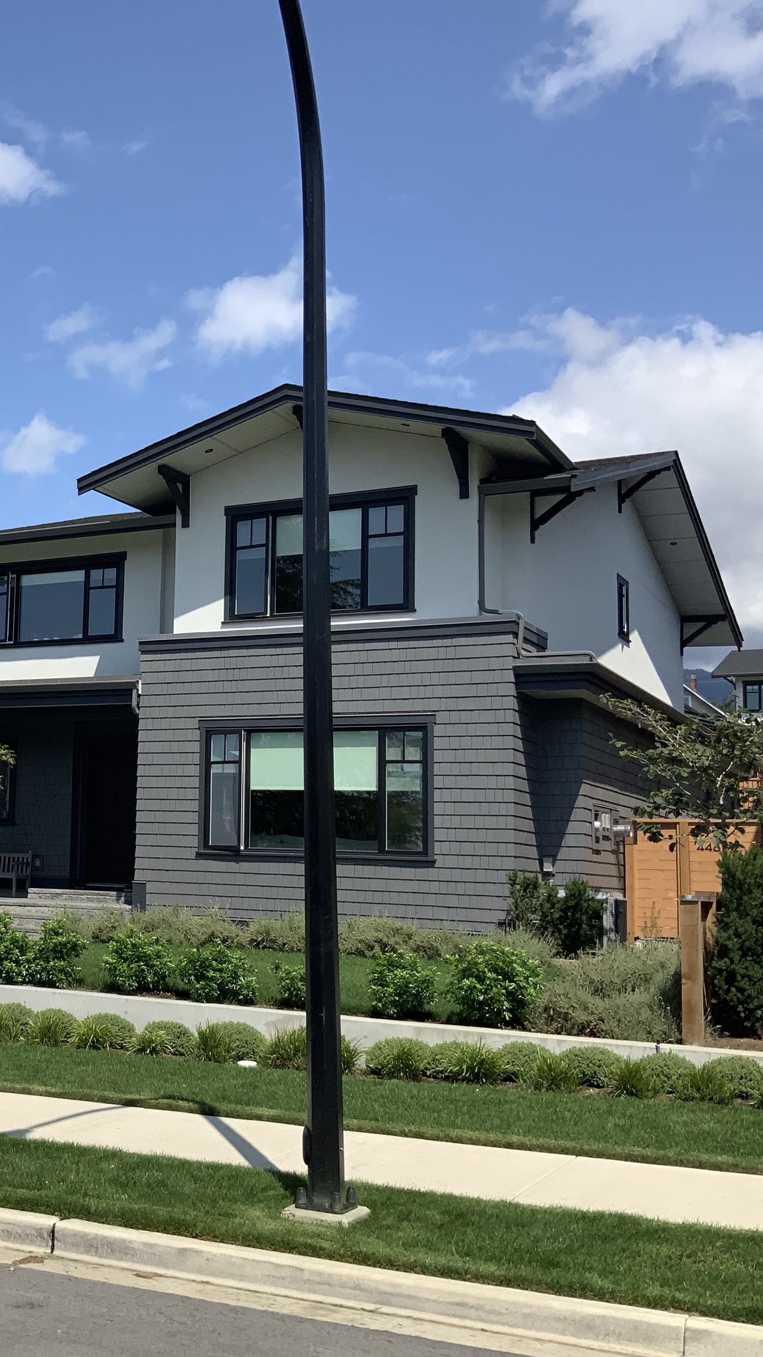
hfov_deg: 26.2
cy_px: 670
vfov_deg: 47.4
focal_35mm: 43
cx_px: -12
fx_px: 1547
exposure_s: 1/2227
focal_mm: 3
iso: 16
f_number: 1.8
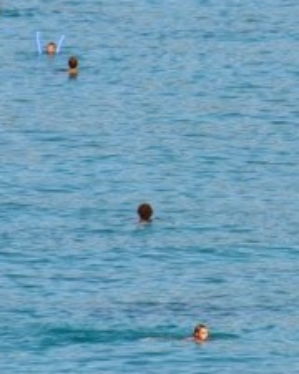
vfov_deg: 1.3
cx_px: 328
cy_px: 118
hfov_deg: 1.1
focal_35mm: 1437
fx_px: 15895
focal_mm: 200
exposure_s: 1/1000
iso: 200
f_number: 5.6
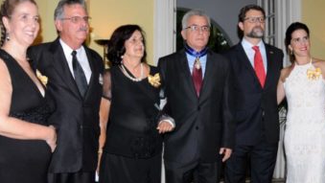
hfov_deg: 58.0
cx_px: 165
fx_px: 293
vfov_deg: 34.5
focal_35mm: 34
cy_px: 115
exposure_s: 1/250
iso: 400
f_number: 3.5
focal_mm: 18
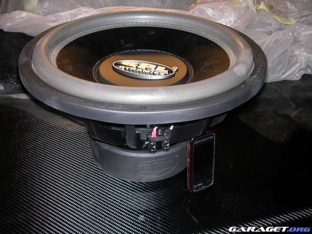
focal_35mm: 38
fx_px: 343
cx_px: 156
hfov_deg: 49.0
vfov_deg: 37.7
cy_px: 117
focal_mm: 6.3
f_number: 3.3
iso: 100
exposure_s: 1/30
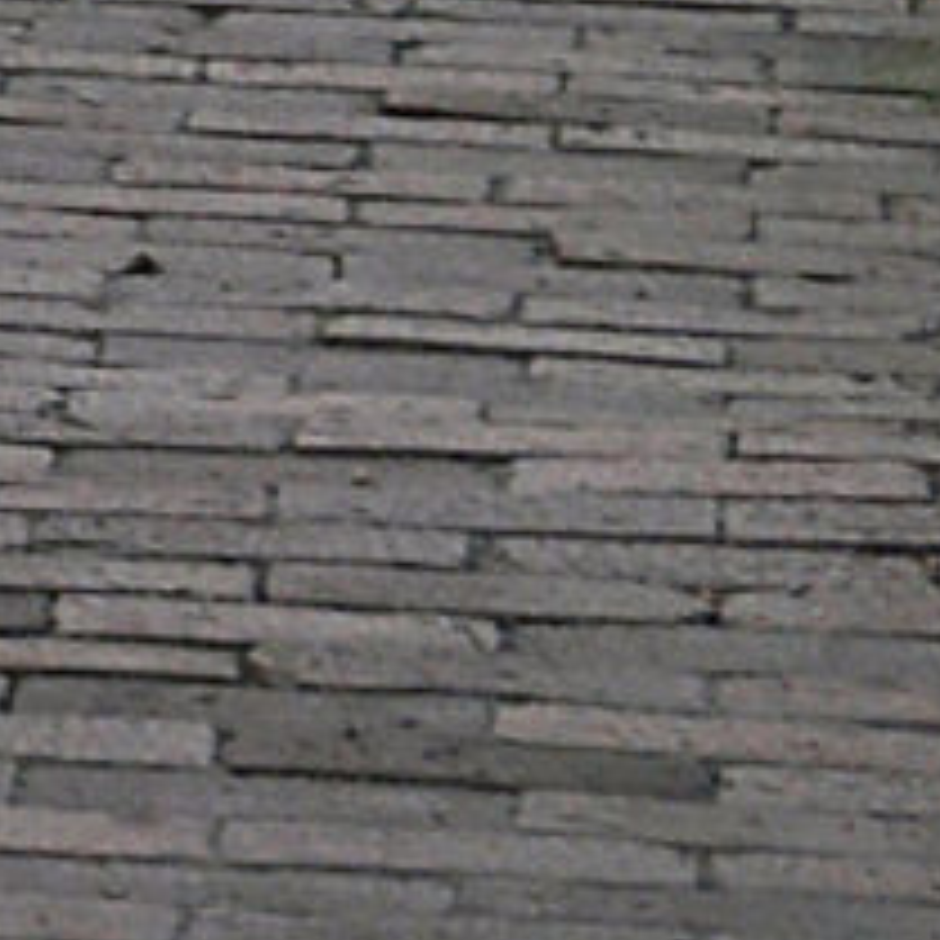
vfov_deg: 3.6
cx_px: -2807
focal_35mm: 473
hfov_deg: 3.5
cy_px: -1947
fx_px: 14534
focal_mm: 31
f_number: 6.3
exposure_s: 1/200
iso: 200
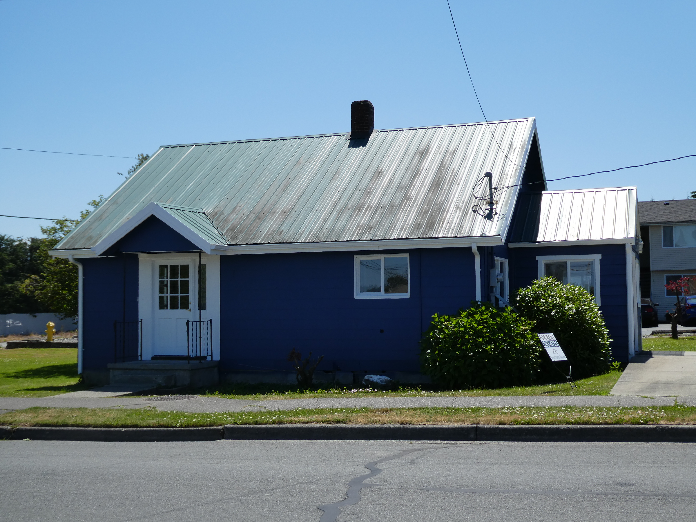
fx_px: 945
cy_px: 261
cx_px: 348
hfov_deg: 40.4
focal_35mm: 47
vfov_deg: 30.9
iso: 80
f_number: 4
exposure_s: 1/640
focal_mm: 8.4
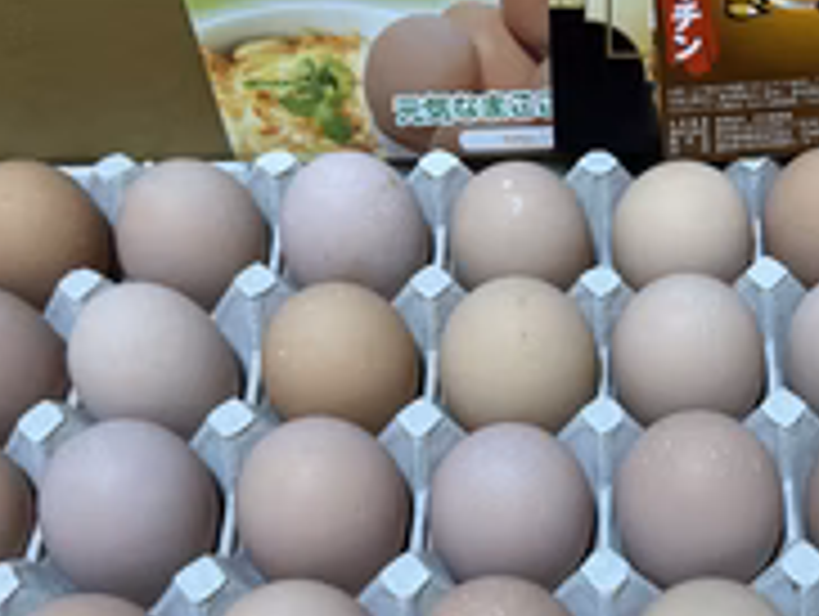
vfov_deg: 25.6
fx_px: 1350
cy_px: 396
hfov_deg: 32.9
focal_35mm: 57
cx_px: 648
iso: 80
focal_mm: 5.7
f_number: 1.5
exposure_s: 1/50
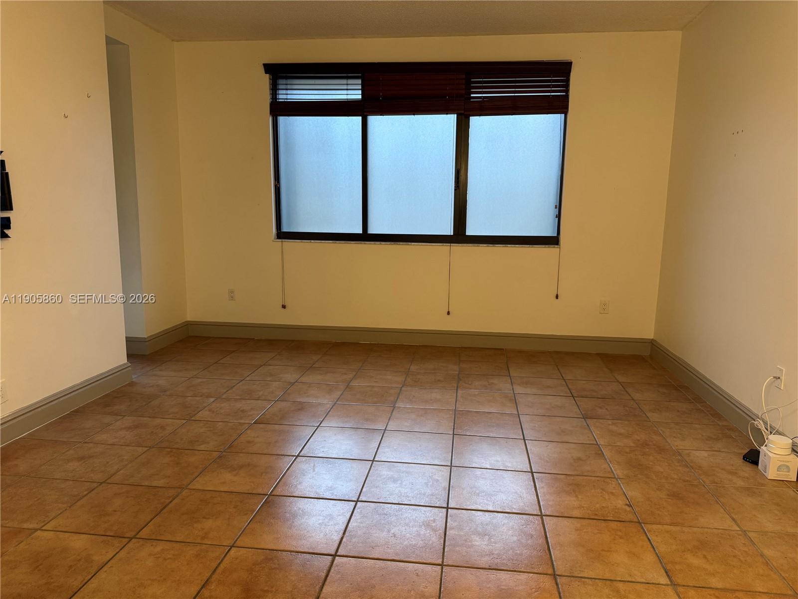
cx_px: 399
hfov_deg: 71.6
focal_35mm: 24
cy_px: 300
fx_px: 553
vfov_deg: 56.8
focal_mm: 6.76
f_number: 1.78
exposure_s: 1/60
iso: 160
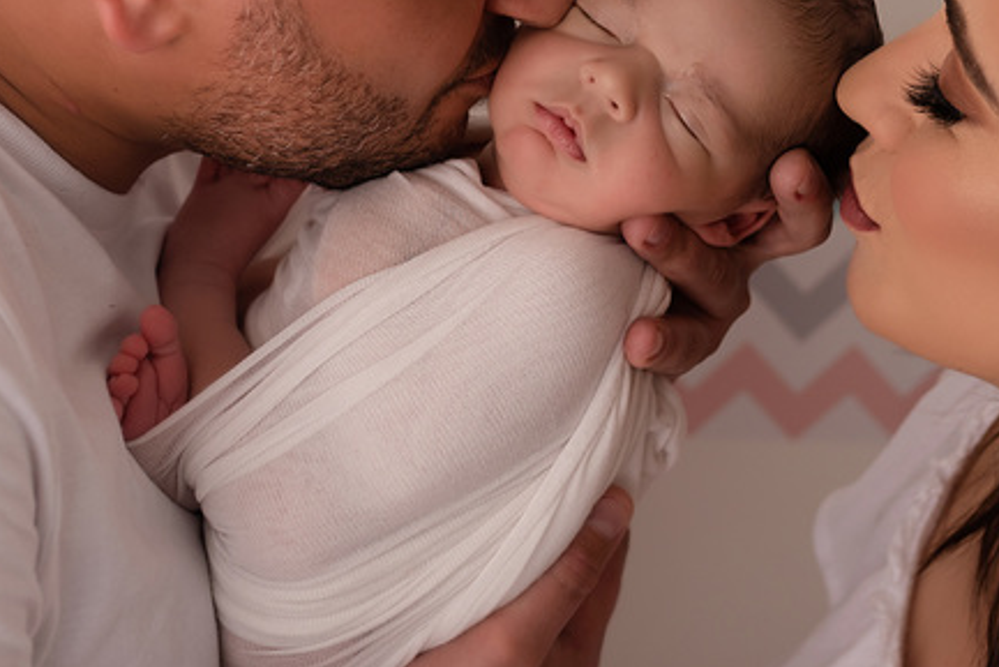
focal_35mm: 97
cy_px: 140
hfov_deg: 21.0
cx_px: 542
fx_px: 2692
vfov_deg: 14.0
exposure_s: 1/200
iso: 160
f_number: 3.2
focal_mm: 35
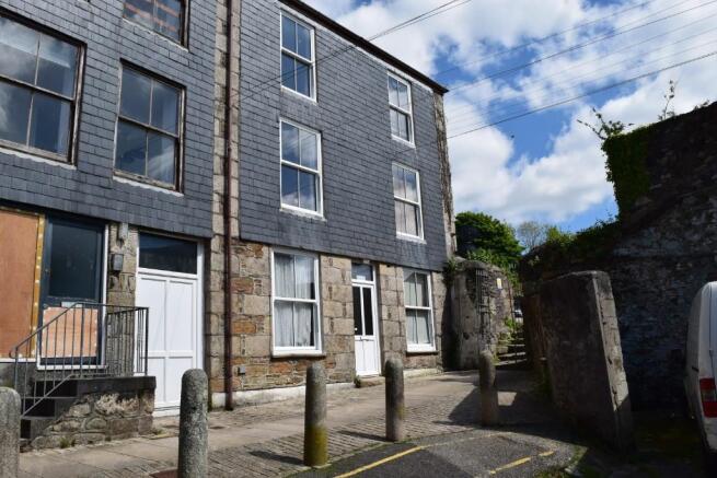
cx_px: 358
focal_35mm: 27
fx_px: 538
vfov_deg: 48.0
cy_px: 239
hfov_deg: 67.4
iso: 360
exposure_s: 1/500
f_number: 11
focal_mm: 18
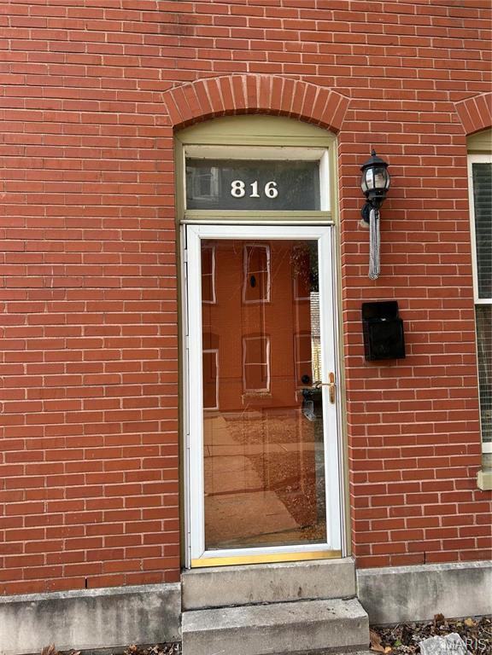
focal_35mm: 26
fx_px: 493
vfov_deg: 67.3
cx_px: 246
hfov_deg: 53.1
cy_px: 328
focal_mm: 5.7
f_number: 1.5
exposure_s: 1/646
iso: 50
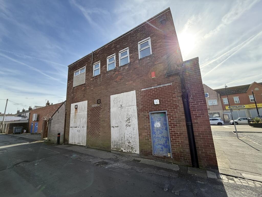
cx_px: 131
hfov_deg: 102.1
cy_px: 98
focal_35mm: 14
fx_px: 106
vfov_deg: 85.7
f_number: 2.2
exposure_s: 1/799
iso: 64
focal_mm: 2.22
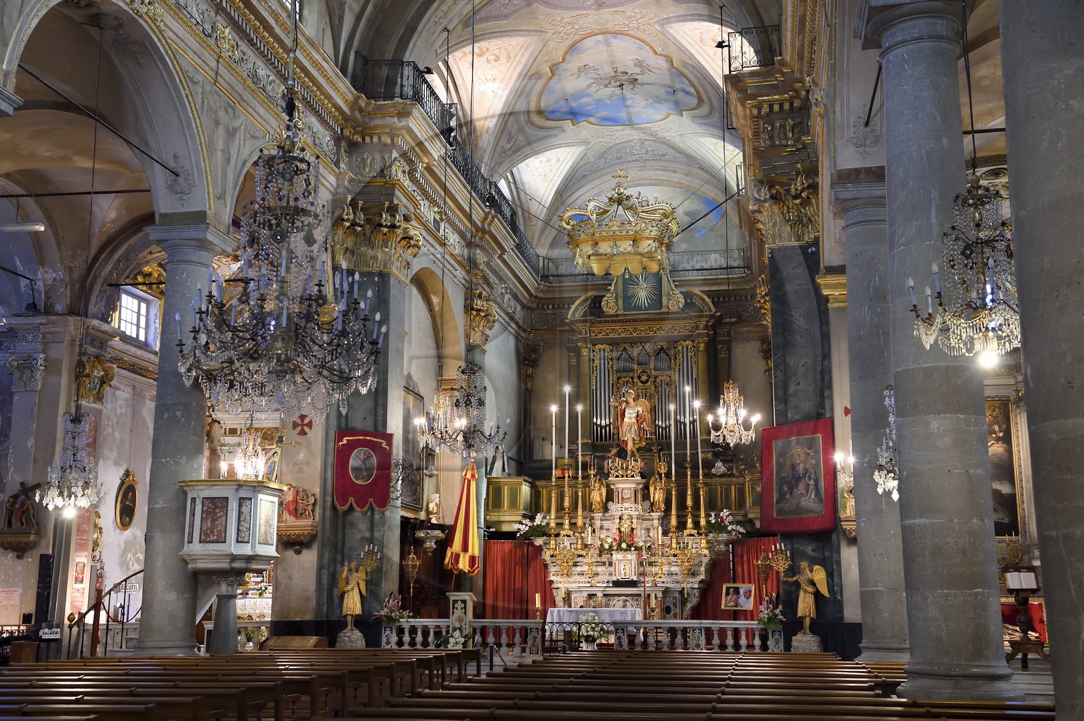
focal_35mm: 40
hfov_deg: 48.5
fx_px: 1203
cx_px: 542
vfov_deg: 33.3
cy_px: 360
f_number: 5.6
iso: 3200
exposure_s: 1/20
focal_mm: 40
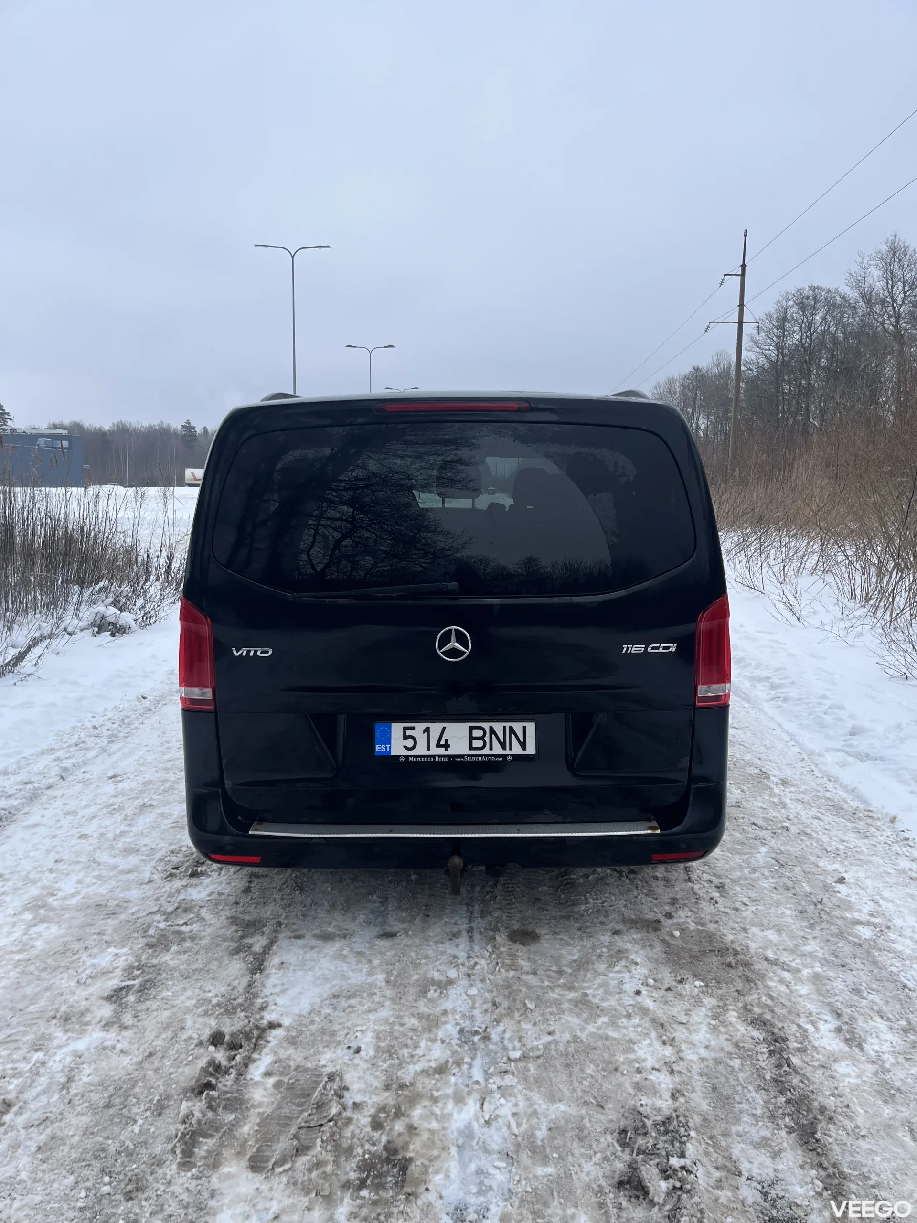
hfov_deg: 53.1
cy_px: 612
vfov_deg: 67.3
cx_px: 458
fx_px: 918
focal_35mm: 26
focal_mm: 5.1
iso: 50
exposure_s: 1/621
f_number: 1.6
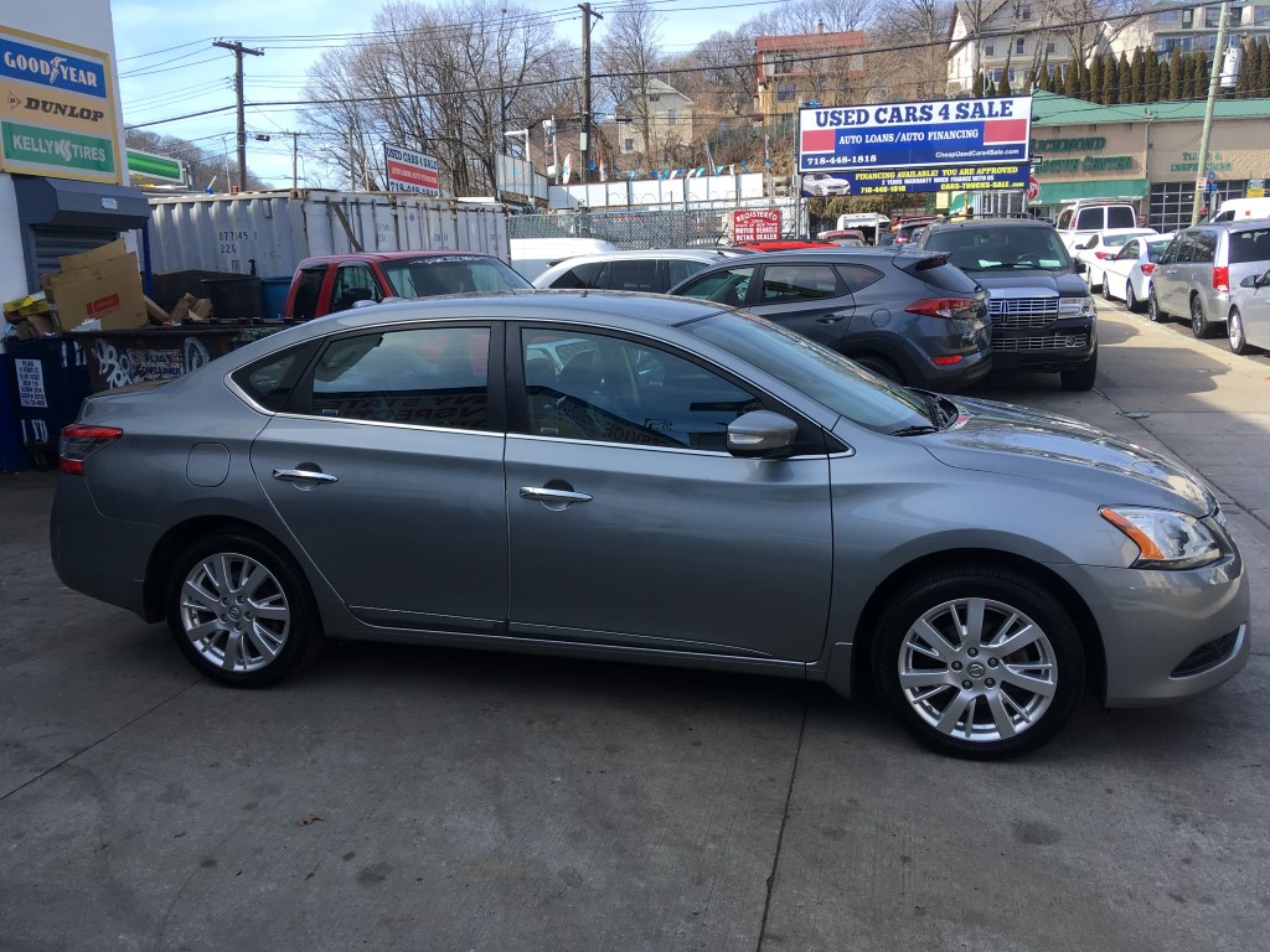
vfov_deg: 48.2
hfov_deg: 61.7
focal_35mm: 29
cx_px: 635
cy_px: 476
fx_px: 1064
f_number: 2.2
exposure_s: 1/610
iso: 25
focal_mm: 4.15
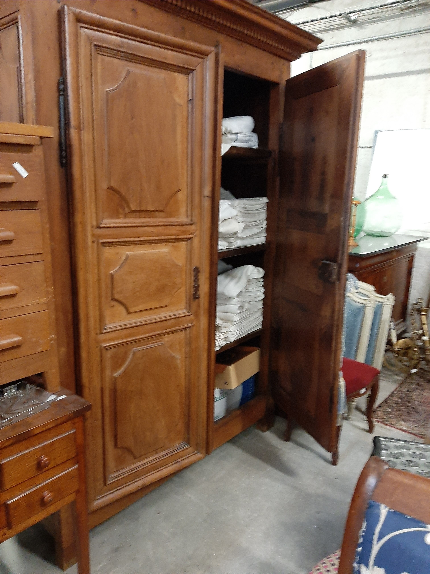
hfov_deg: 53.1
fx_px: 431
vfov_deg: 67.3
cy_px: 287
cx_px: 215
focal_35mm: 26
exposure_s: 1/20
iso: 400
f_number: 1.7
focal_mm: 3.93
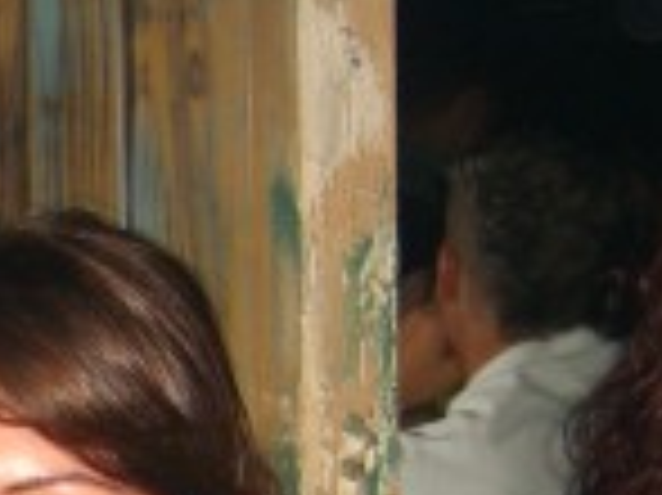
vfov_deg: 9.3
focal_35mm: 155
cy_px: 747
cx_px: -252
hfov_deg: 12.3
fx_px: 2962
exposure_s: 1/60
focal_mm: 7.9
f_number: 2.8
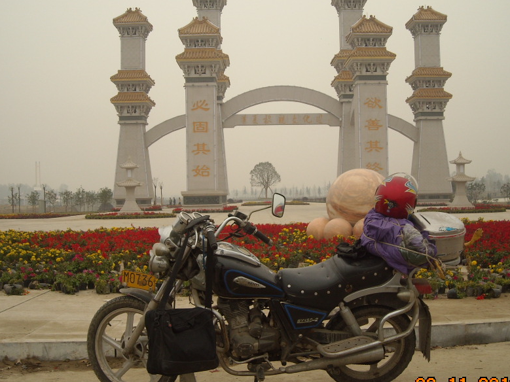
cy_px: 188
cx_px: 276
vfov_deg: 31.5
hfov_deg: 41.2
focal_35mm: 46
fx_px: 678
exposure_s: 1/284
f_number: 2.8
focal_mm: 5.7
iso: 64
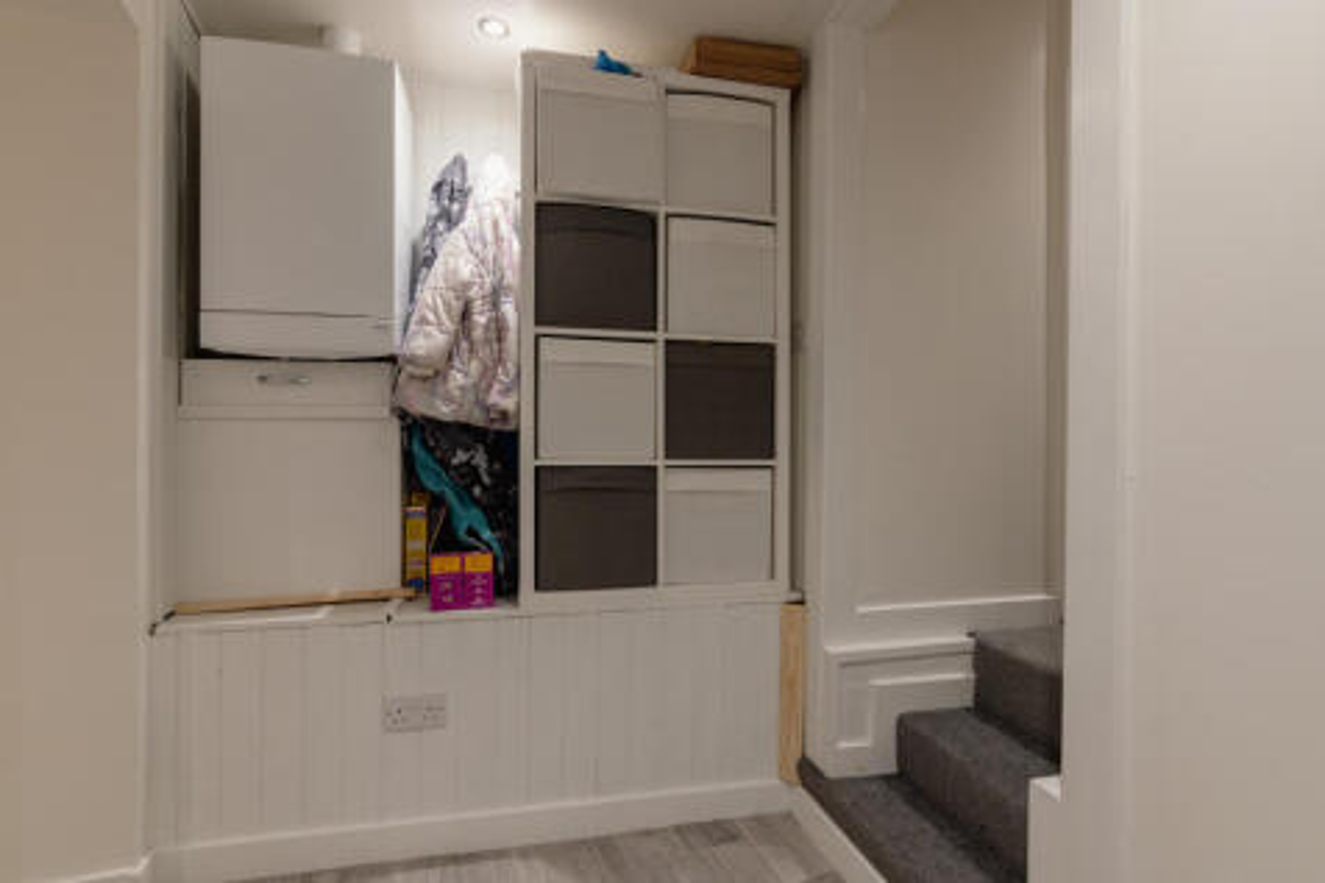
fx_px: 625
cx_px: 662
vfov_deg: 70.4
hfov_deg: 93.3
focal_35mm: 17
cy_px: 442
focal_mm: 17
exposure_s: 1/40
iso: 1000
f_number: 8
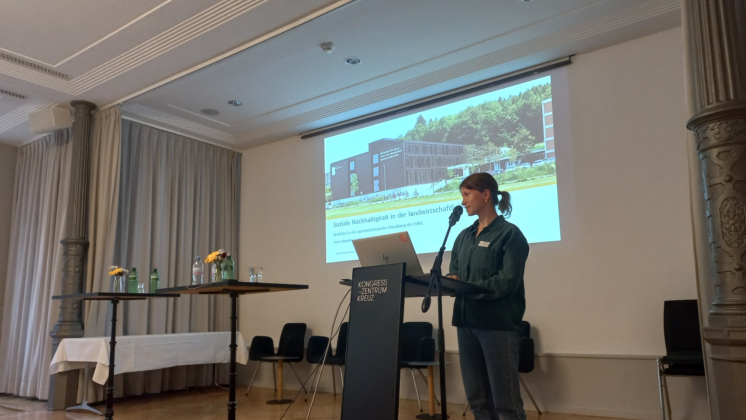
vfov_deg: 41.4
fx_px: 554
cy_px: 239
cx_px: 370
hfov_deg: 67.9
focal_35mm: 28
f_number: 1.8
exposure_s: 1/33
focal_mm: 4.6
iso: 250
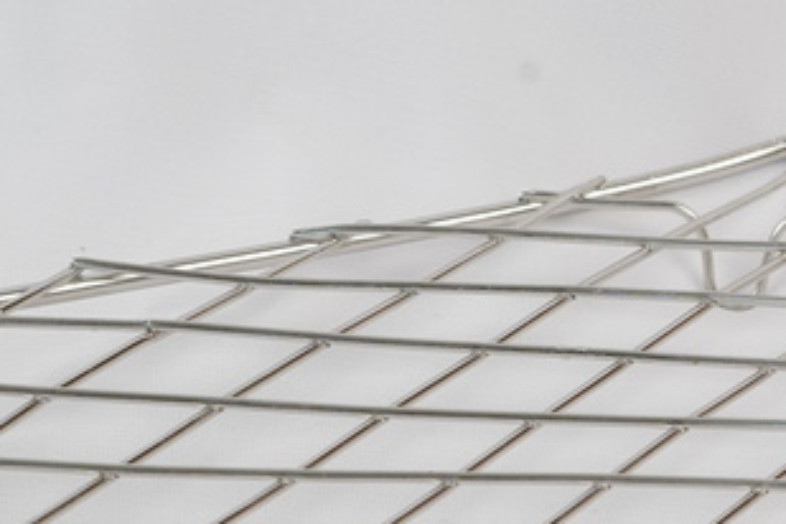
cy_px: 482
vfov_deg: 8.4
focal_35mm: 162
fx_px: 3537
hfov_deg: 12.5
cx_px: 811
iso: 400
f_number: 8
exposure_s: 1/100
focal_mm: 50
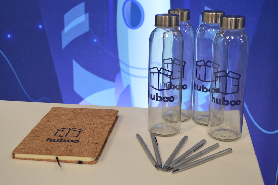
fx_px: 409
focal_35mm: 53
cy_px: 88
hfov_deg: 37.5
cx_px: 137
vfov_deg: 25.5
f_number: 4.8
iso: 400
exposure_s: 1/30
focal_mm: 32
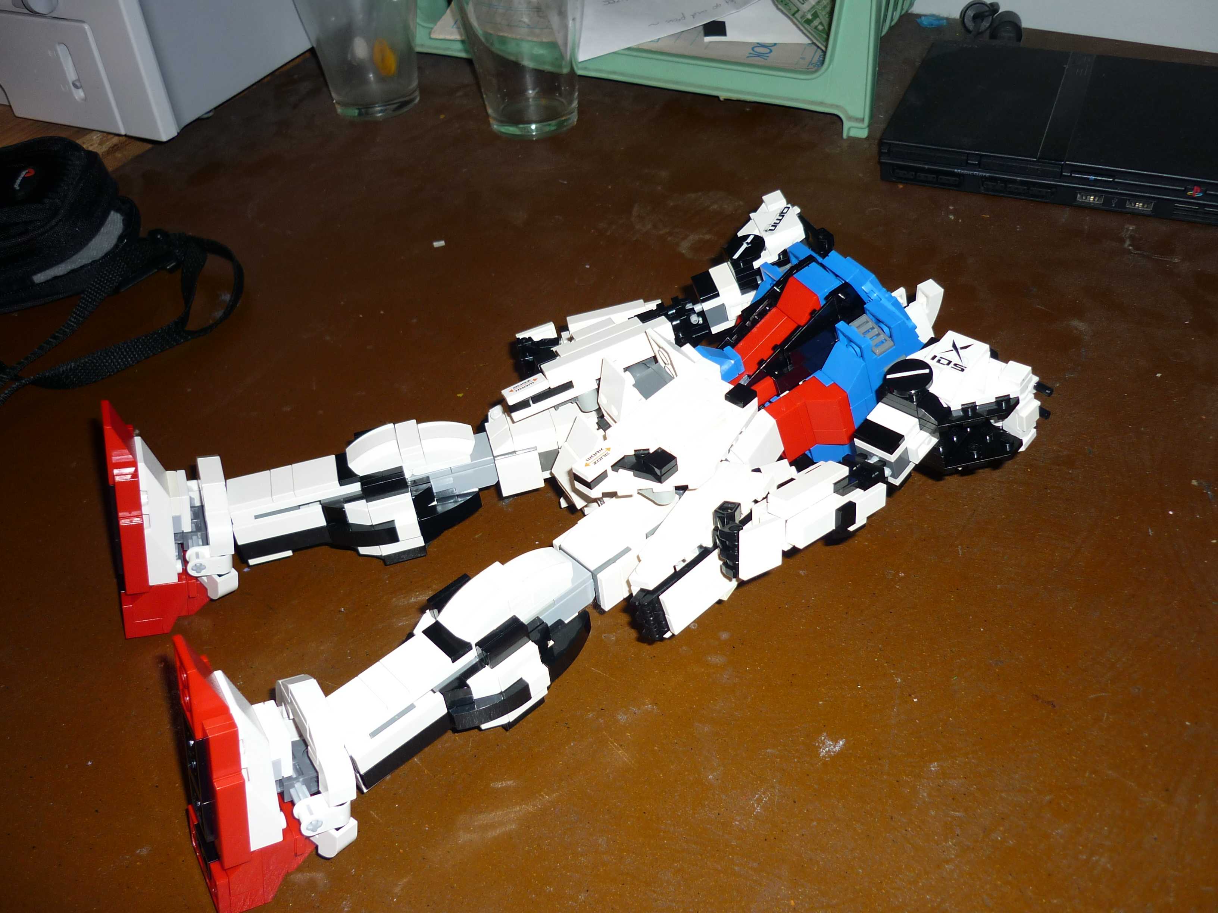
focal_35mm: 33
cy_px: 456
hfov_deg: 55.4
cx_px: 609
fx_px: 1161
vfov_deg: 42.9
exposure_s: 1/30
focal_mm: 5.5
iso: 100
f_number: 2.8
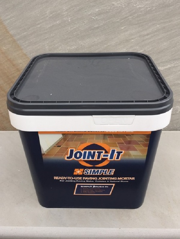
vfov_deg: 61.7
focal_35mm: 29
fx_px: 201
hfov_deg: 48.2
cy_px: 120
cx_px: 90
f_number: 2.2
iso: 32
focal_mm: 4.15
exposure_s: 1/444
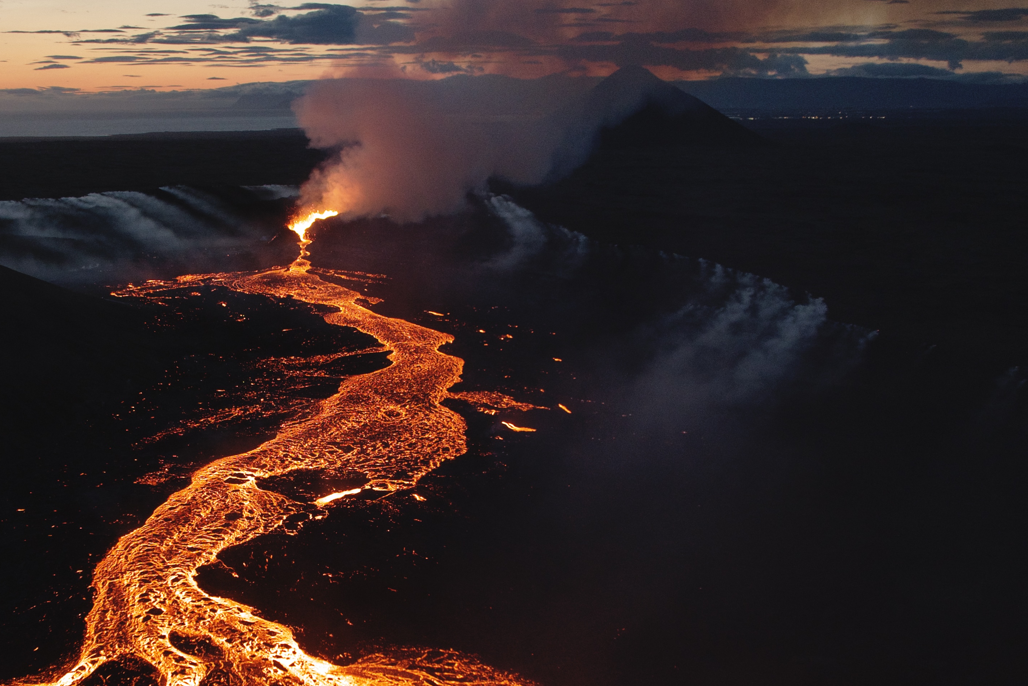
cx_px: 299
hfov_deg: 41.9
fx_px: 1313
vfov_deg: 28.7
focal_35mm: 46
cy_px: 532
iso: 430
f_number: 2.8
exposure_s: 1/15
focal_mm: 12.29
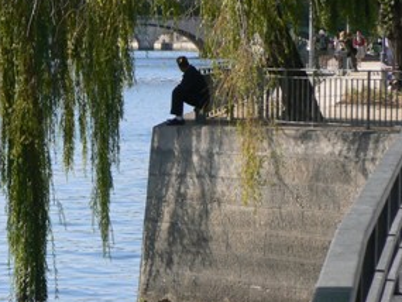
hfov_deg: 8.3
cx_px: 4
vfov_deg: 6.2
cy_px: -18
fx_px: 2765
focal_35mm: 238
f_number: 5.6
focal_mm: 17.7
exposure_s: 1/400
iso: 80
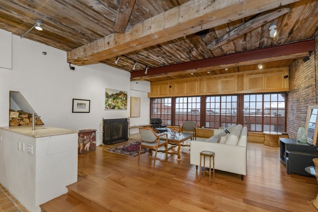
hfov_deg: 100.2
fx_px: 133
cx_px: 169
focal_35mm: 15
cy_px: 108
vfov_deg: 77.3
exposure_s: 1/200
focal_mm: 14
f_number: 5.6
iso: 1600
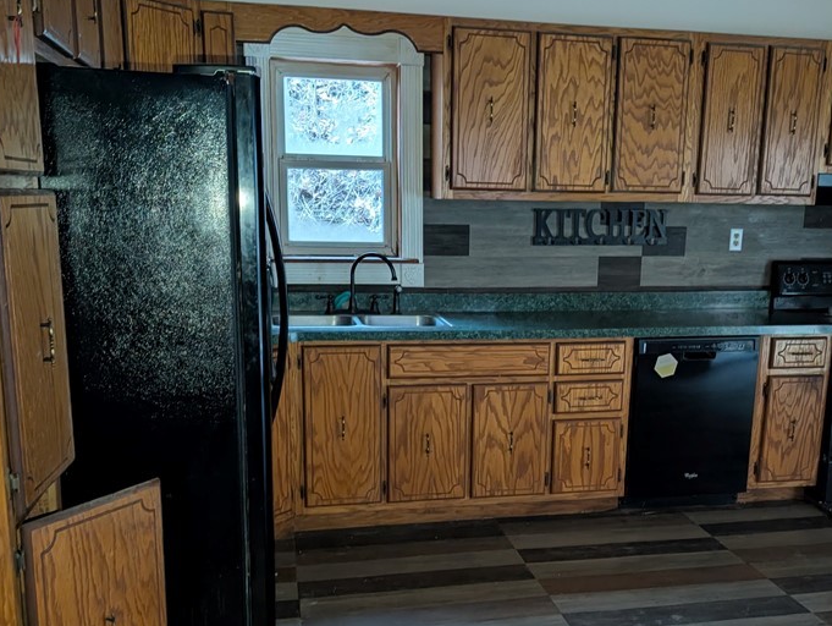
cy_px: 402
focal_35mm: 36
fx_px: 866
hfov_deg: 51.2
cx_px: 472
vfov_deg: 39.4
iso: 746
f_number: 1.68
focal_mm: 6.9
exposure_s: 1/30.1
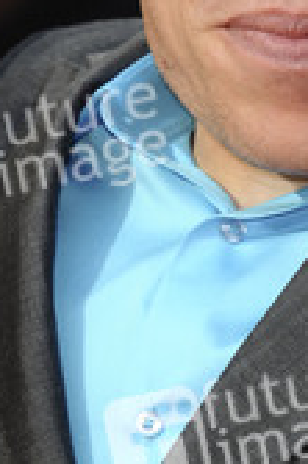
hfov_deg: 2.5
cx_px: 329
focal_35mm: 558
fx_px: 7178
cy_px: 11
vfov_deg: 3.7
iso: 200
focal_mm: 155
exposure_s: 1/250
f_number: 6.3
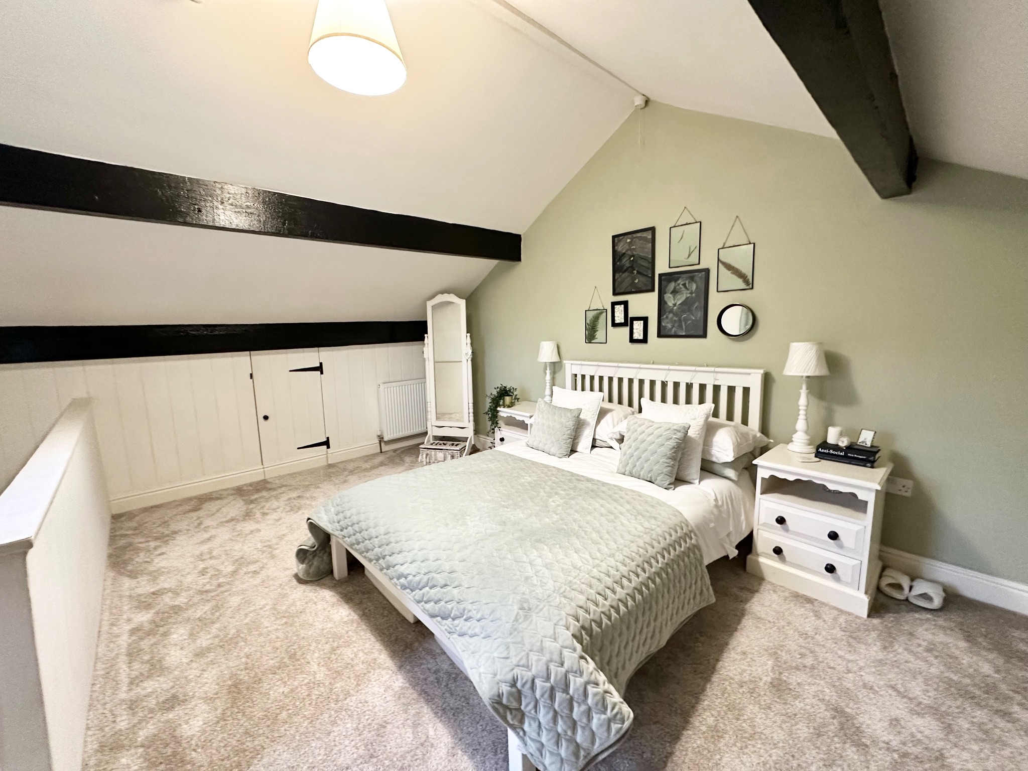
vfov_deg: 85.7
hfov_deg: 102.1
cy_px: 386
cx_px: 514
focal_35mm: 14
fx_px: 416
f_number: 2.2
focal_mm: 2.22
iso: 500
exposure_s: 1/50
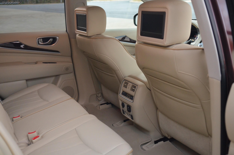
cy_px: 78
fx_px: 253
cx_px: 117
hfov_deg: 49.6
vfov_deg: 34.1
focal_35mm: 39
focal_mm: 26
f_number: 2.8
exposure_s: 1/60
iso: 1600
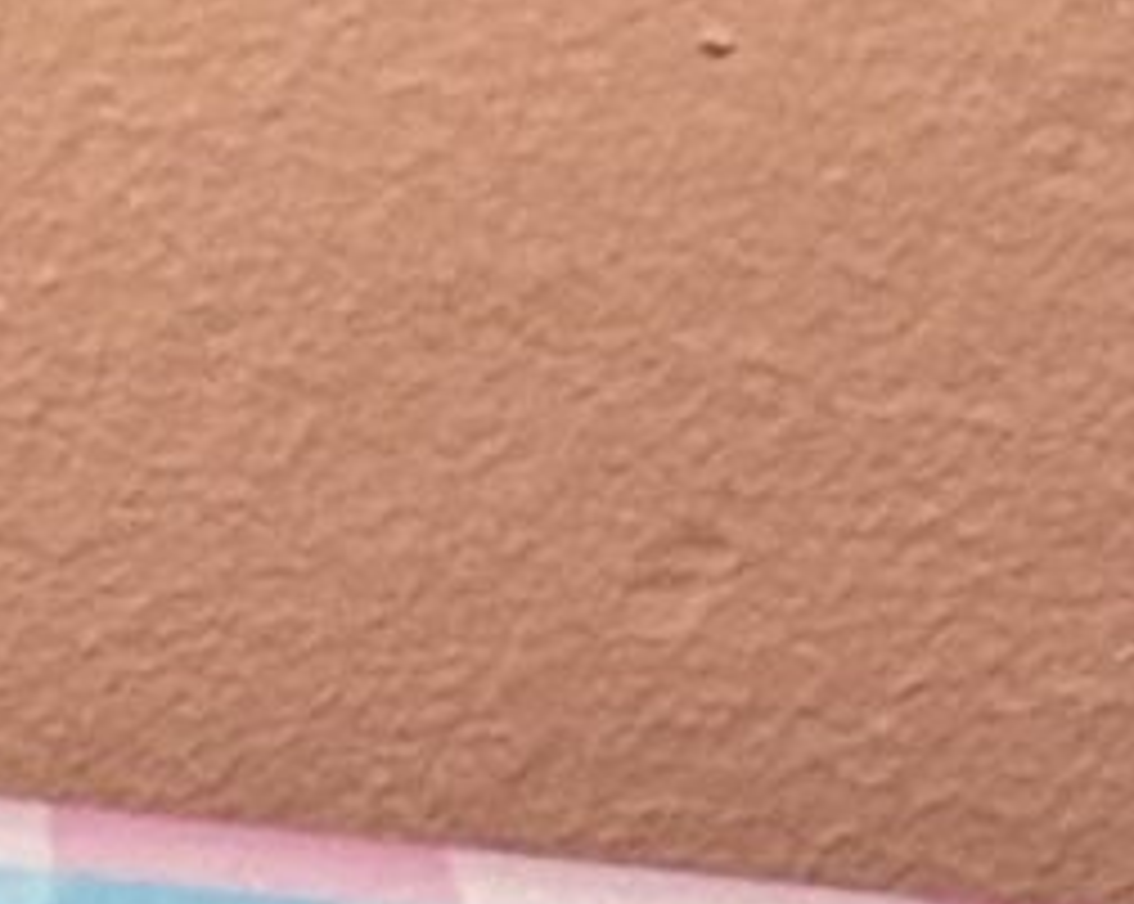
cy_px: 4916
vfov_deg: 4.7
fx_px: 8649
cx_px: -1130
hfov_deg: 7.2
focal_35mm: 258
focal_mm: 5.7
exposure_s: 1/50
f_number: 1.5
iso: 400
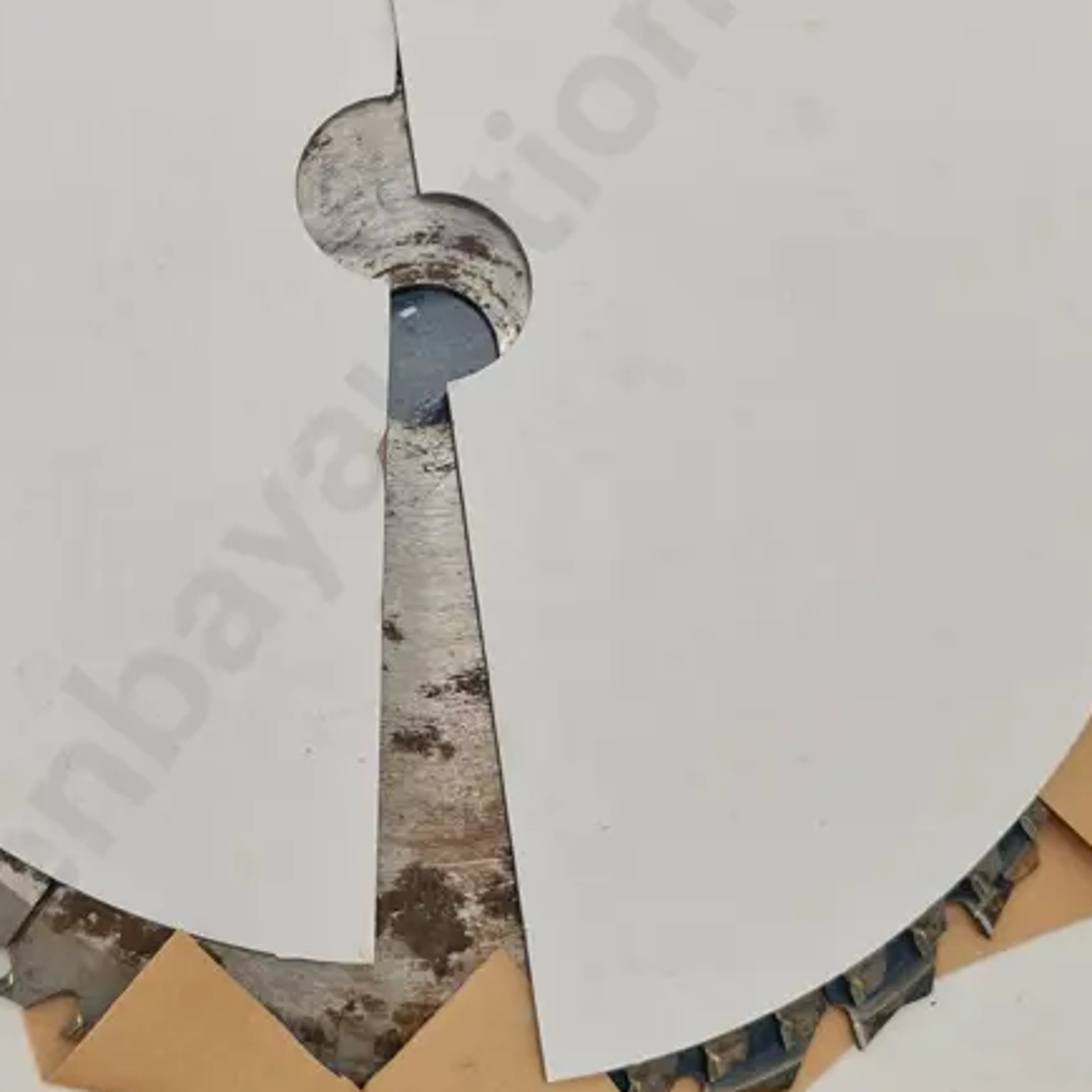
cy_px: 520
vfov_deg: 32.8
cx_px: 294
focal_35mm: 52
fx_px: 1856
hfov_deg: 32.3
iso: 50
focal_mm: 7
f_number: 1.8
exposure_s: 1/141
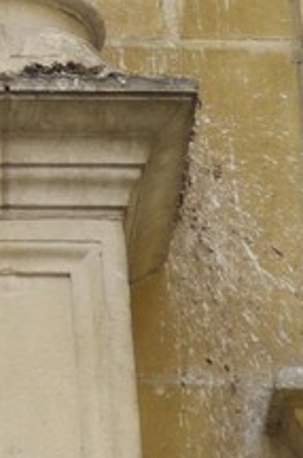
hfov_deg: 2.2
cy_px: -583
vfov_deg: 3.3
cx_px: -750
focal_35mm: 623
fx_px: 7903
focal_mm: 56
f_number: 3.5
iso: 100
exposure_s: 1/100
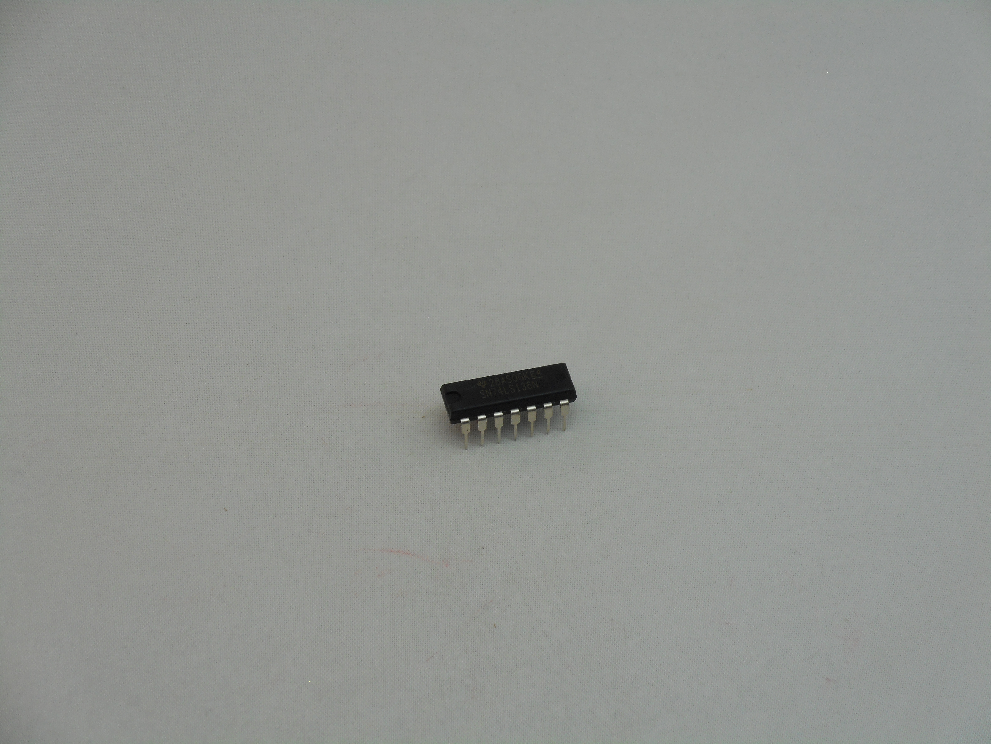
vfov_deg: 16.6
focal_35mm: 89
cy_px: 372
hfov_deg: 22.0
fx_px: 2548
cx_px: 496
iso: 110
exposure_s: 1/60
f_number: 5.6
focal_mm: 15.9
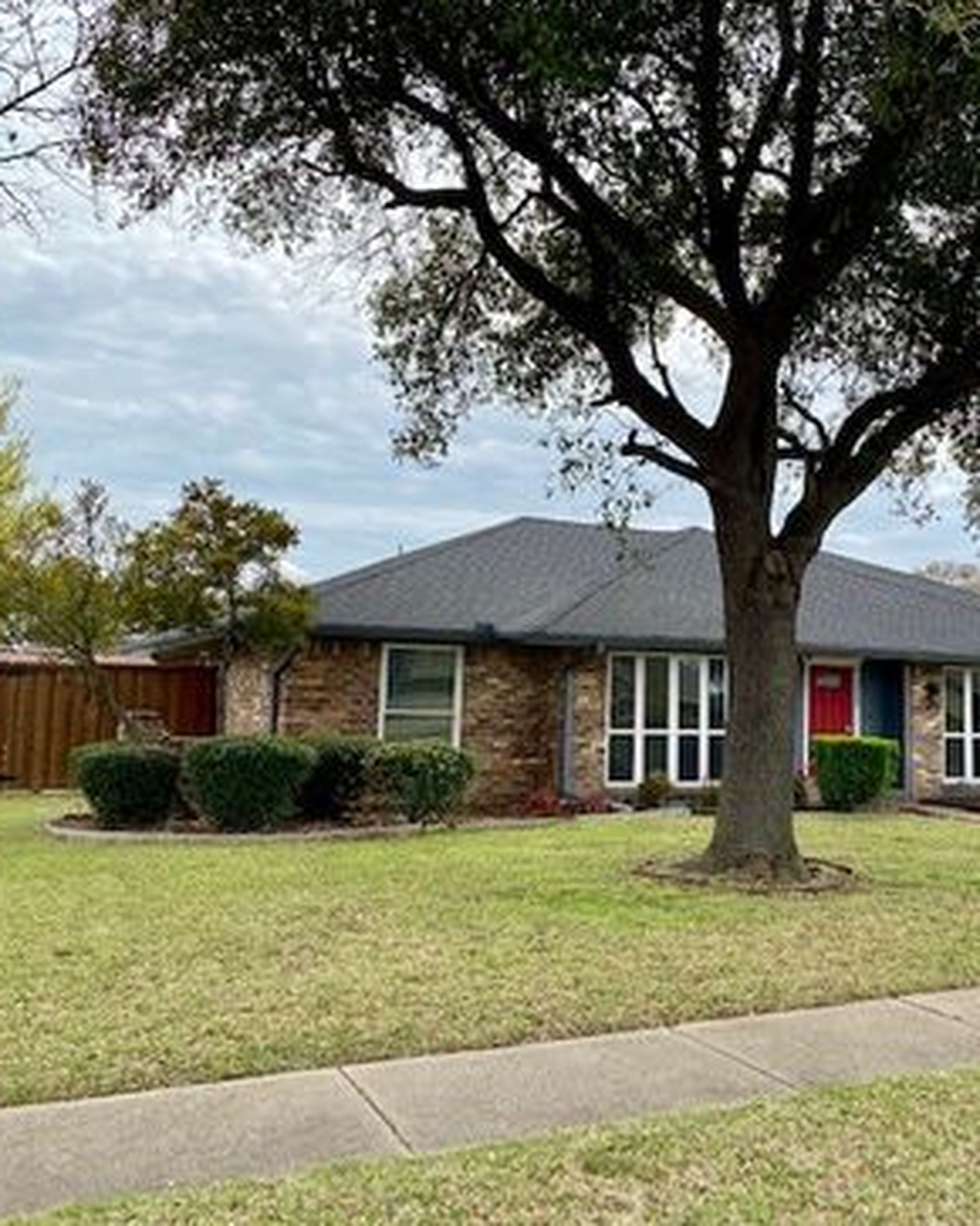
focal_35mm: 35
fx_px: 1270
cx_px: 689
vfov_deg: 51.5
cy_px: 596
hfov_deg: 41.4
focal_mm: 4.25
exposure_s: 1/1838
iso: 32
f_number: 1.8
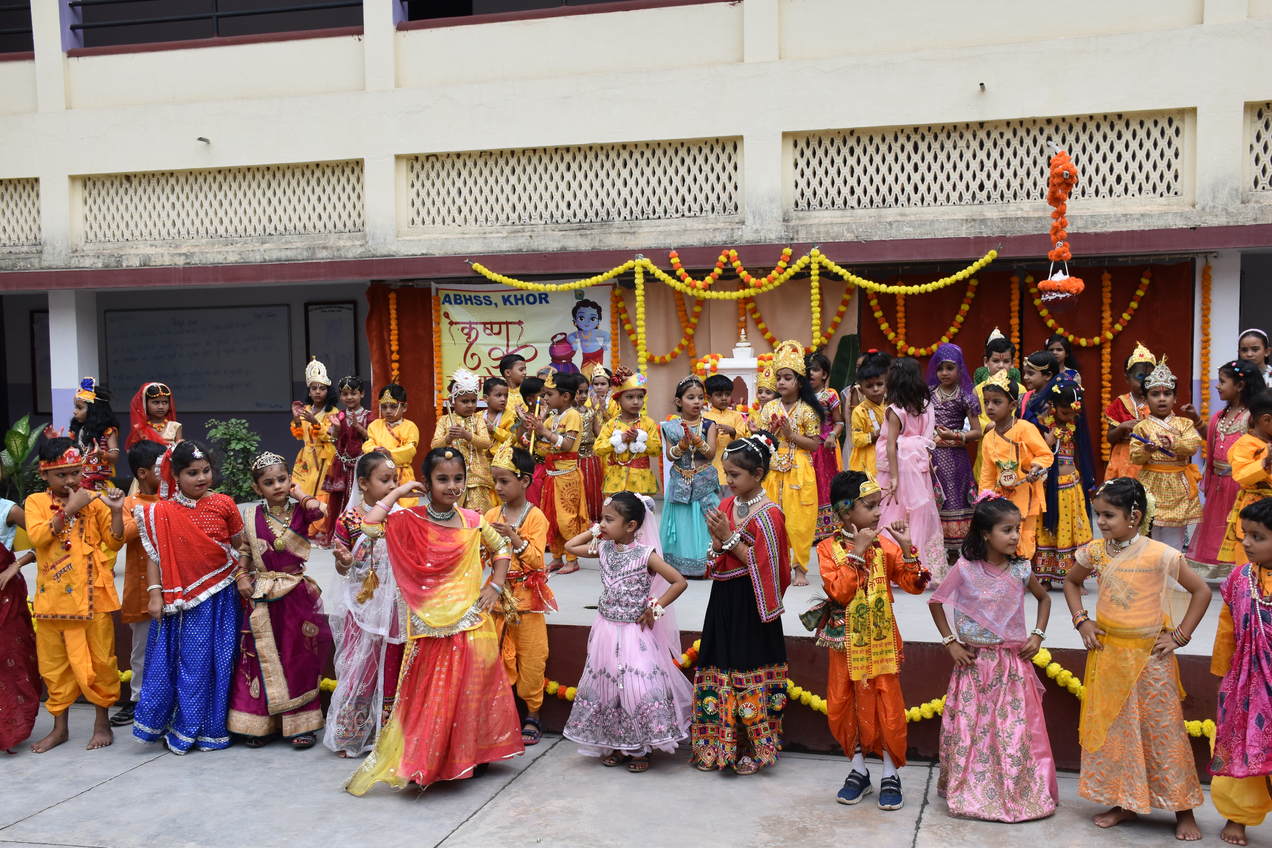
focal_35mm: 36
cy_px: 424
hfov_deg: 53.1
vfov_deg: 36.9
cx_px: 636
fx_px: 1272
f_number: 8
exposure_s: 1/250
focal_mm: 24
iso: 320
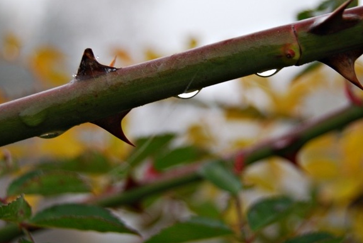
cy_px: 100
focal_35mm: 79
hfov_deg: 25.6
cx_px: 187
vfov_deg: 17.3
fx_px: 798
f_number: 5
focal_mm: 38
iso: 200
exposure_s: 1/40
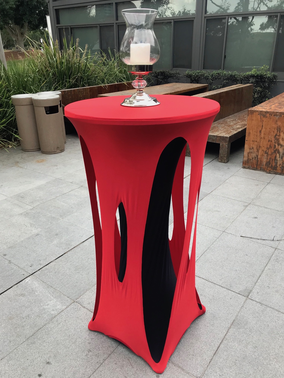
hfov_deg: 49.7
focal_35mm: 28
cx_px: 142
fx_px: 306
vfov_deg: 63.4
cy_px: 189
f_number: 1.8
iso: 20
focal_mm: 3.99
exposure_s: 1/308
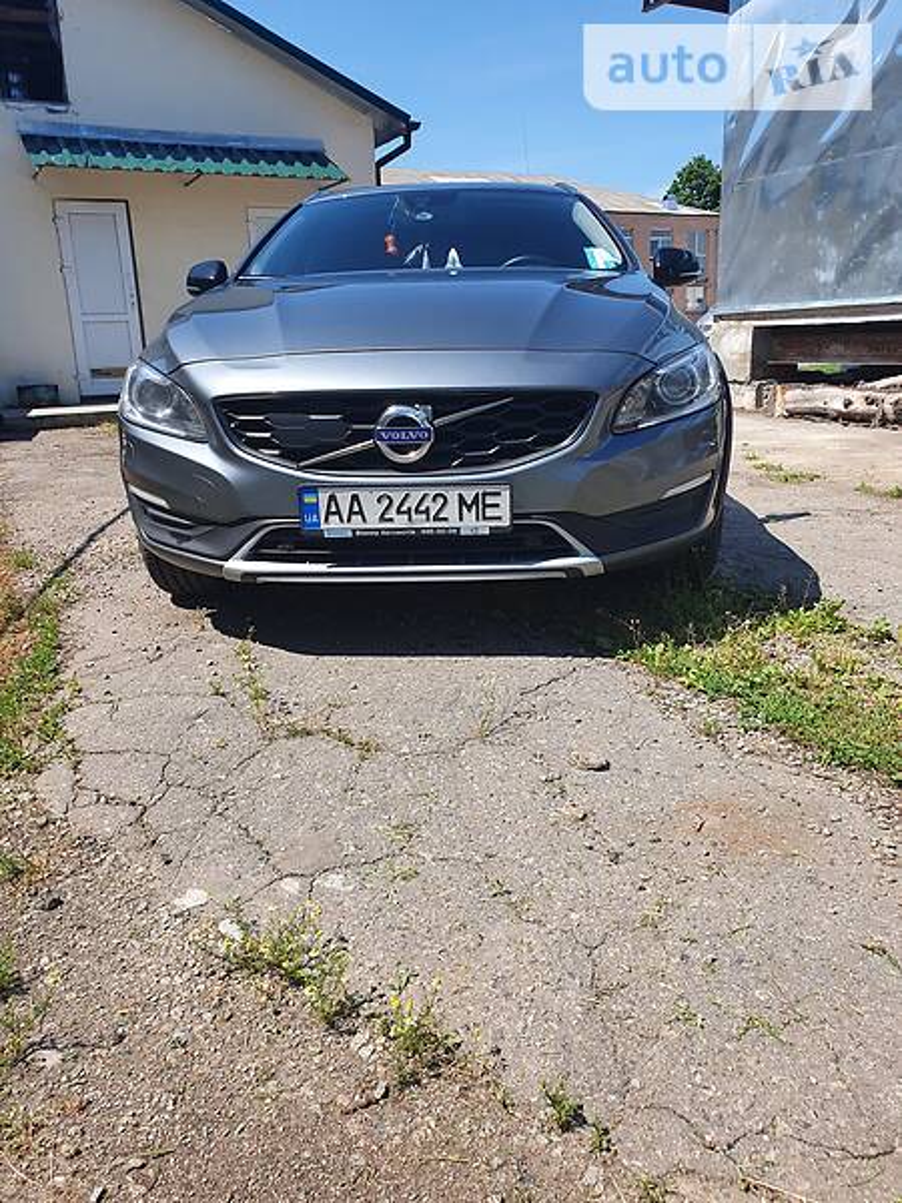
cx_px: 451
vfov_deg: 67.3
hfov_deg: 53.1
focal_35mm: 26
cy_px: 602
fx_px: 903
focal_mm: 4.3
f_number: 2.4
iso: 50
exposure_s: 1/1184
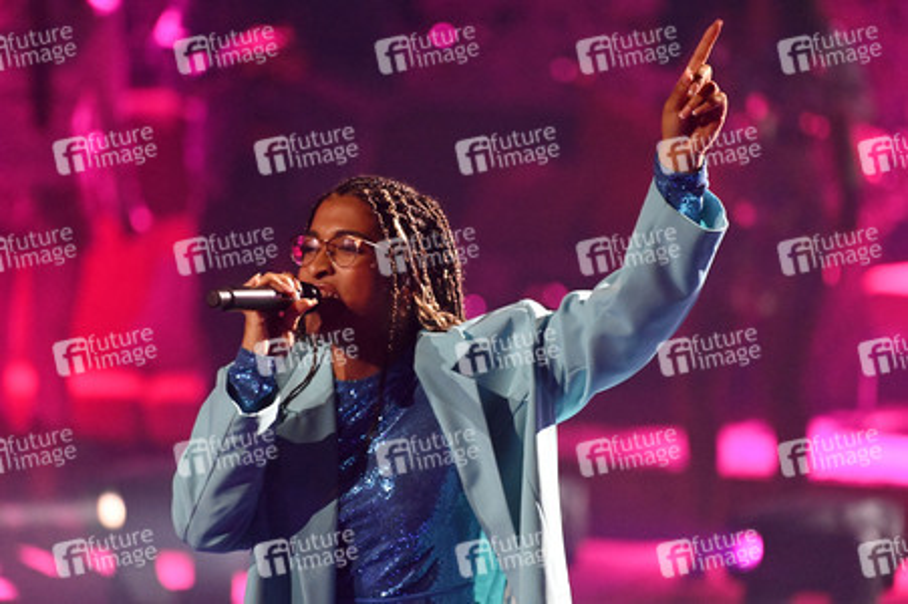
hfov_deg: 4.1
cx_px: 454
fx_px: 12602
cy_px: 302
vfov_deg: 2.7
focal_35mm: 500
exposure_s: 1/400
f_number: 5.6
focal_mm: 500
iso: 16000
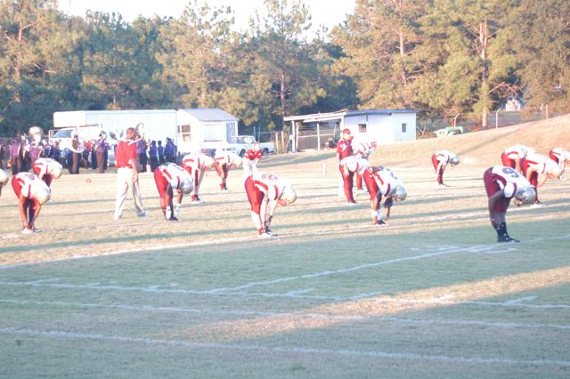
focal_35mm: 120
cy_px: 190
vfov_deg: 11.4
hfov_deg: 17.1
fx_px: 1899
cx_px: 285
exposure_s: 1/160
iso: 1000
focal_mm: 80
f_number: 6.3
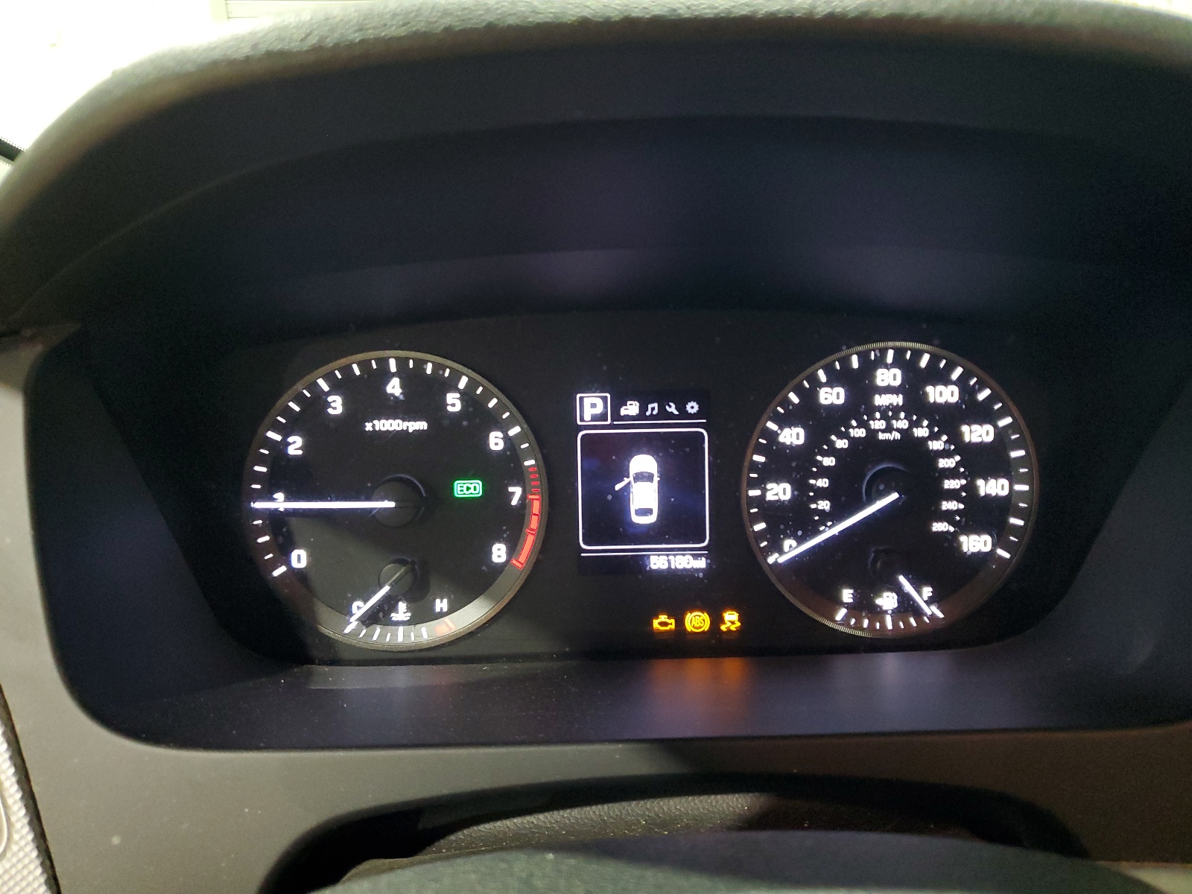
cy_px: 447
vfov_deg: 53.1
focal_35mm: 26
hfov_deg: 67.3
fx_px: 895
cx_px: 596
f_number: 1.5
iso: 294
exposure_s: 1/17
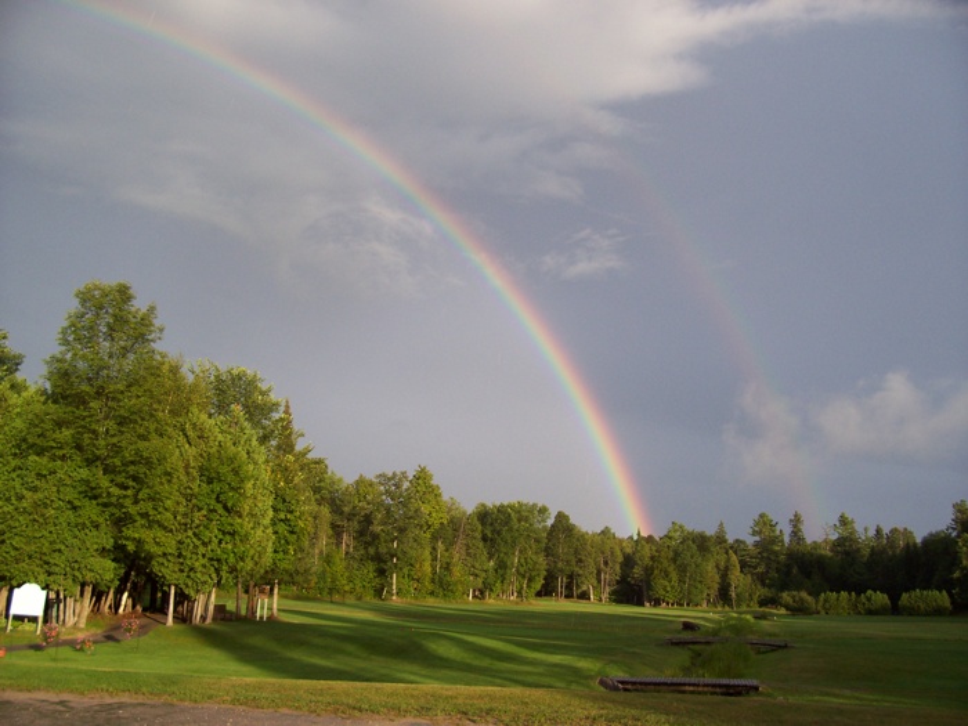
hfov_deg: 54.0
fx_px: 951
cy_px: 363
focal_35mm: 34
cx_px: 484
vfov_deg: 41.8
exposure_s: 1/373
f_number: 2.7
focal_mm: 5.6
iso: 80
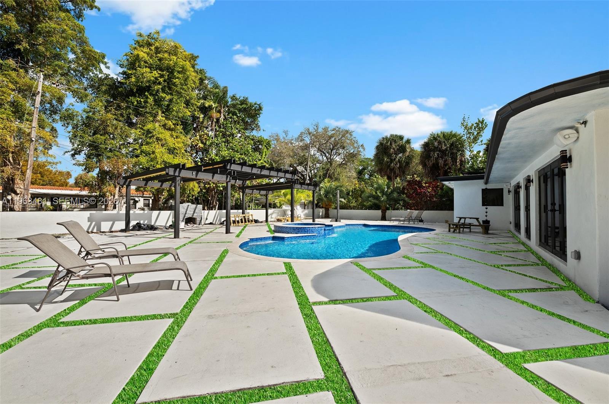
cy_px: 202
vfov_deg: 77.2
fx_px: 253
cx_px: 304
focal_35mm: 15
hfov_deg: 100.5
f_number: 8
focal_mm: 15
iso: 200
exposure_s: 1/800
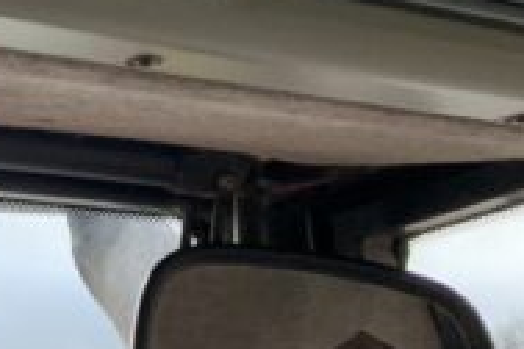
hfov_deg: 19.3
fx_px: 1485
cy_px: -127
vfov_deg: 12.9
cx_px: -39
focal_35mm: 102
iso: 50
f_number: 1.8
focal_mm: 3
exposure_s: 1/122
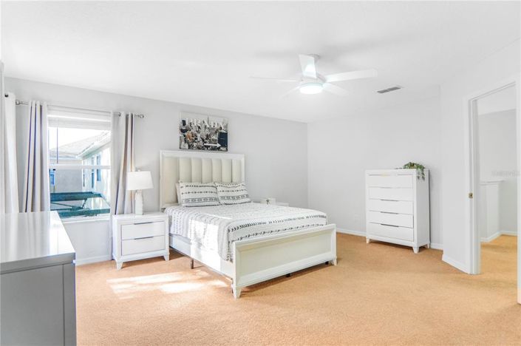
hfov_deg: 90.1
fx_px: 260
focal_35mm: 18
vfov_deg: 67.2
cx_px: 260
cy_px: 173
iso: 400
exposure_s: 1/125
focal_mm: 12
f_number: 4
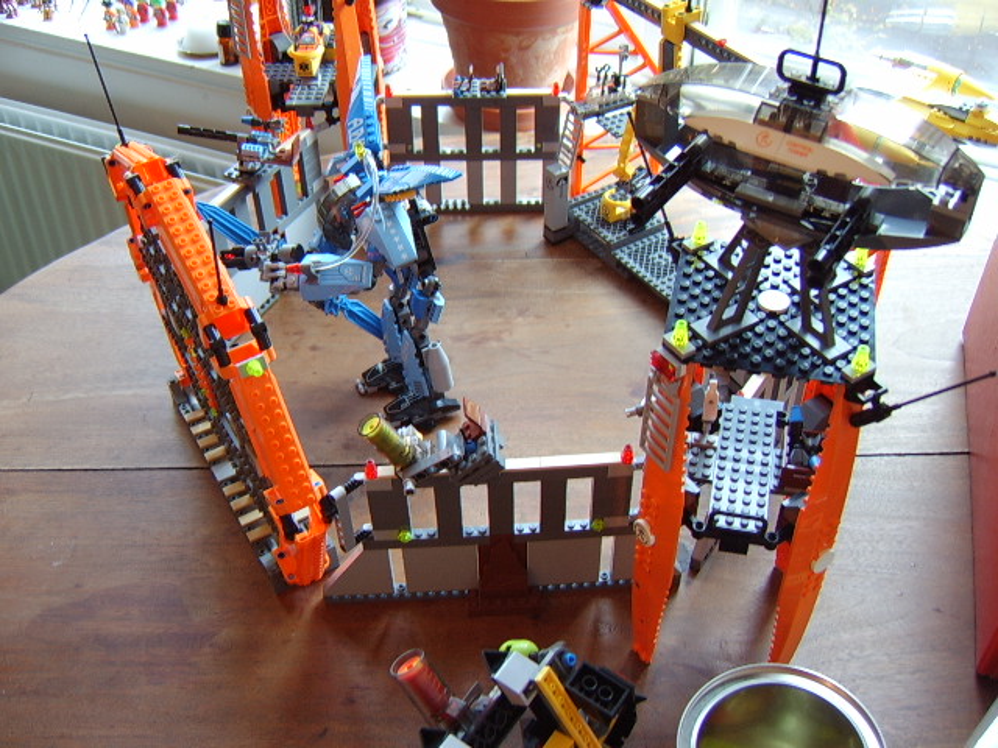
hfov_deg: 58.4
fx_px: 894
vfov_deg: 45.4
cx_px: 499
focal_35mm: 31
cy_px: 374
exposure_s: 1/11
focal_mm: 8.13
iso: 100
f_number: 2.7
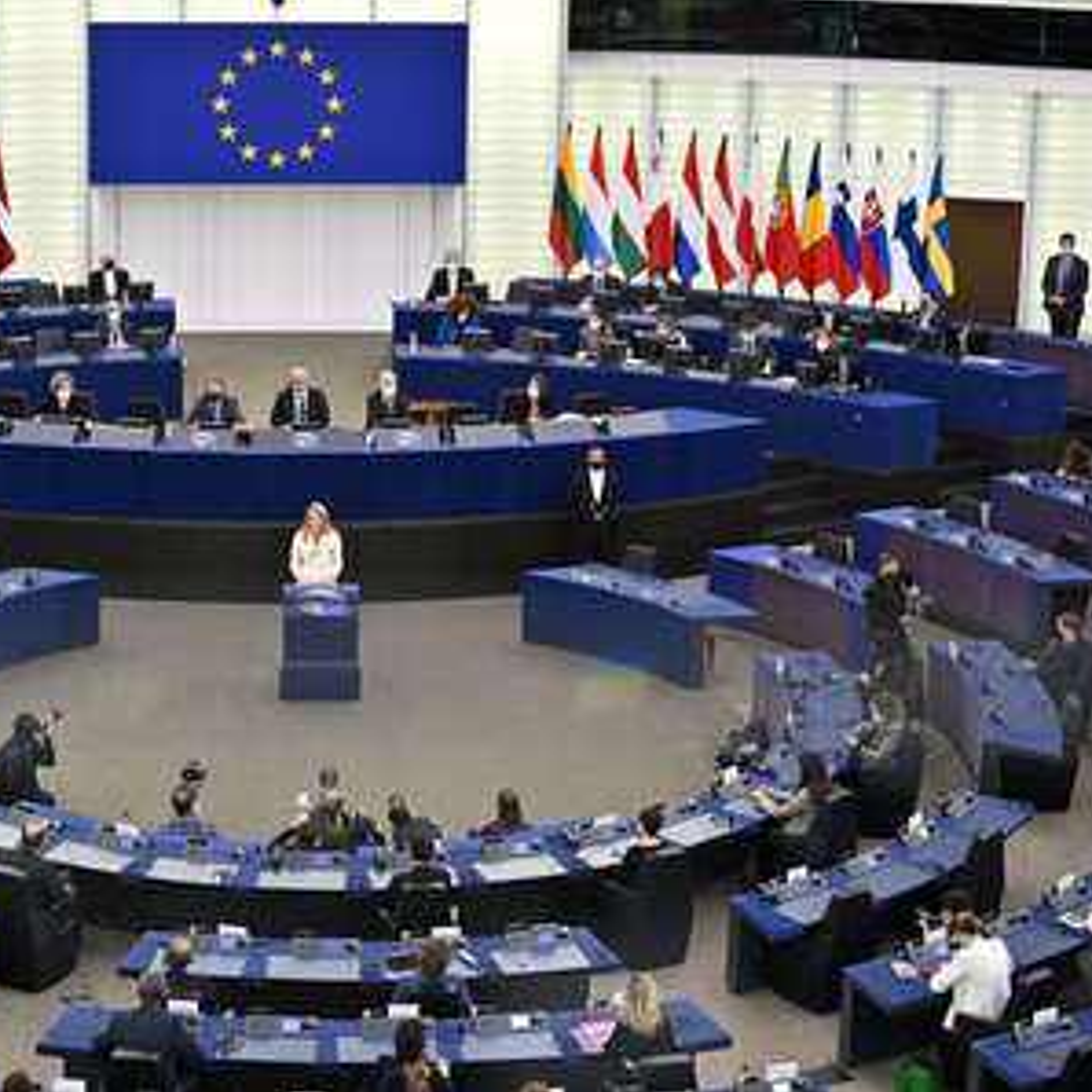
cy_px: 546
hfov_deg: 19.2
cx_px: 310
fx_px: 3212
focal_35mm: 90
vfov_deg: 19.3
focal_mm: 70
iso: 1000
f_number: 2.8
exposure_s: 1/320
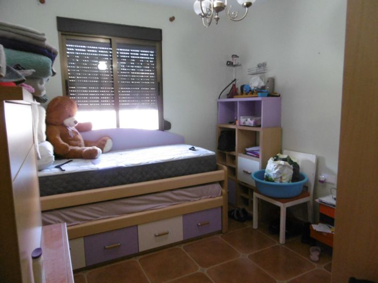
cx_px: 189
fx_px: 262
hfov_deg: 71.6
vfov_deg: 56.8
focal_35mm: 24
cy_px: 142
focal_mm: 4.3
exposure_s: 1/10
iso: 400
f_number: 3.1
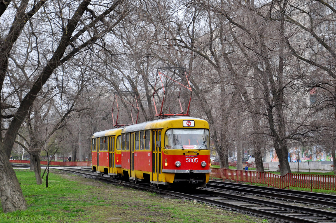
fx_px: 811
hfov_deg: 23.4
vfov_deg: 15.7
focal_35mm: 87
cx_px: 168
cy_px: 112
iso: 640
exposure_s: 1/125
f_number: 5
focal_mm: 58
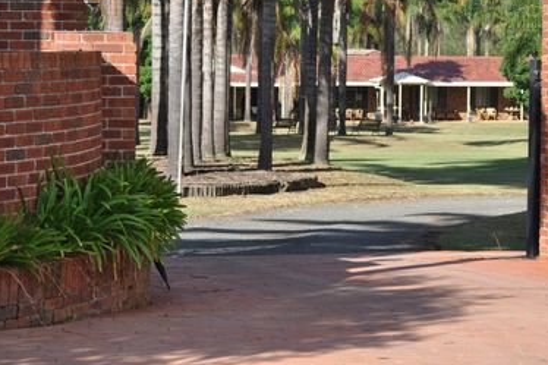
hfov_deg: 15.5
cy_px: 140
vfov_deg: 10.4
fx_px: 2008
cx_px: 338
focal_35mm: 132
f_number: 6.3
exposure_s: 1/640
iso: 200
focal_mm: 70
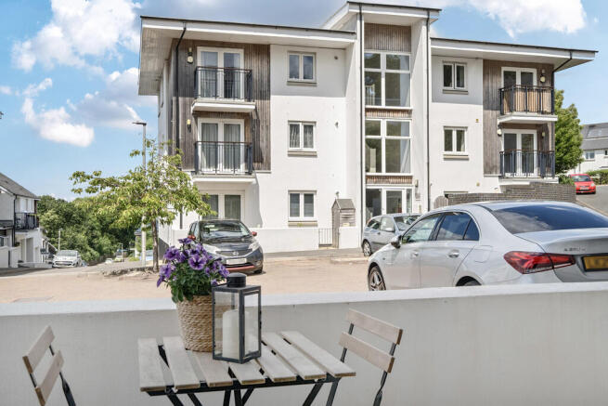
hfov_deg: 57.2
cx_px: 304
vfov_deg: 40.0
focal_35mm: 33
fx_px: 557
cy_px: 203
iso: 400
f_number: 8
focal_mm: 22
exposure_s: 1/640
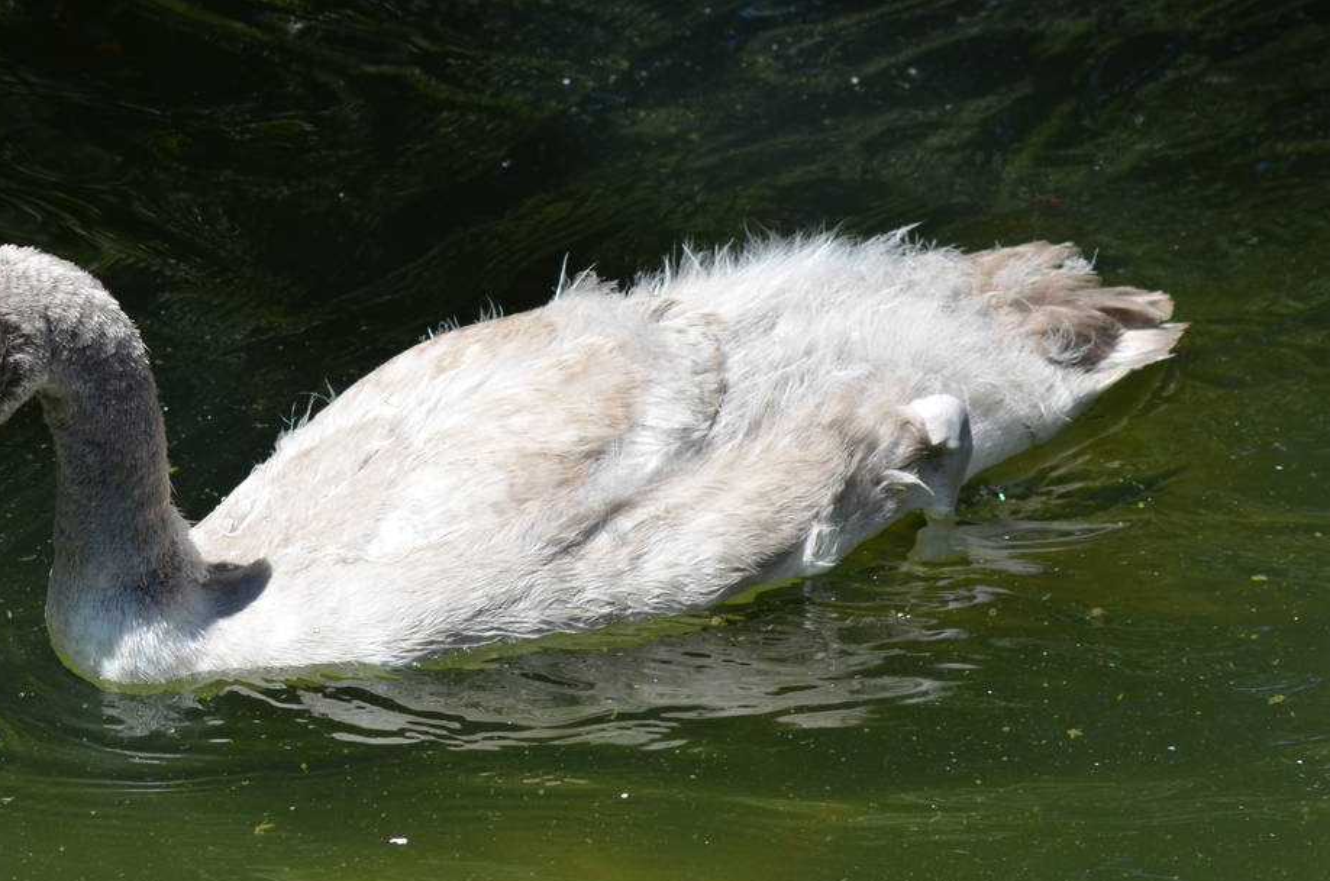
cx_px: 542
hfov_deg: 11.3
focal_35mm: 183
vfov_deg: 7.5
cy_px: 349
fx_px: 6747
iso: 220
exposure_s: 1/500
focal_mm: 70
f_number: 5.6
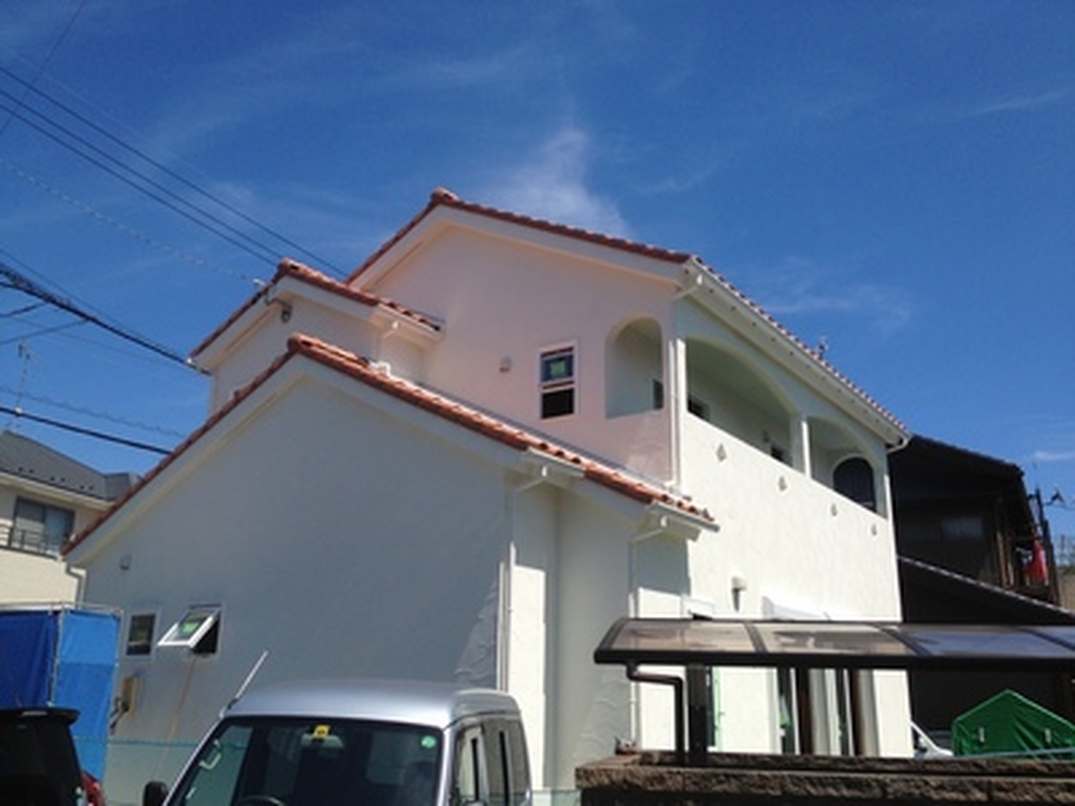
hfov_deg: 52.6
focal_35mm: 35
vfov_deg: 40.7
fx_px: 1087
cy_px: 403
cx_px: 538
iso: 64
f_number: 2.4
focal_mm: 4.28
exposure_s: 1/2404
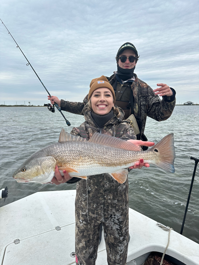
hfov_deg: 56.8
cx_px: 100
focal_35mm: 24
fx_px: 184
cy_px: 132
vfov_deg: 71.6
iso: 80
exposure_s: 1/1495
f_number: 1.78
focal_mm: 6.86
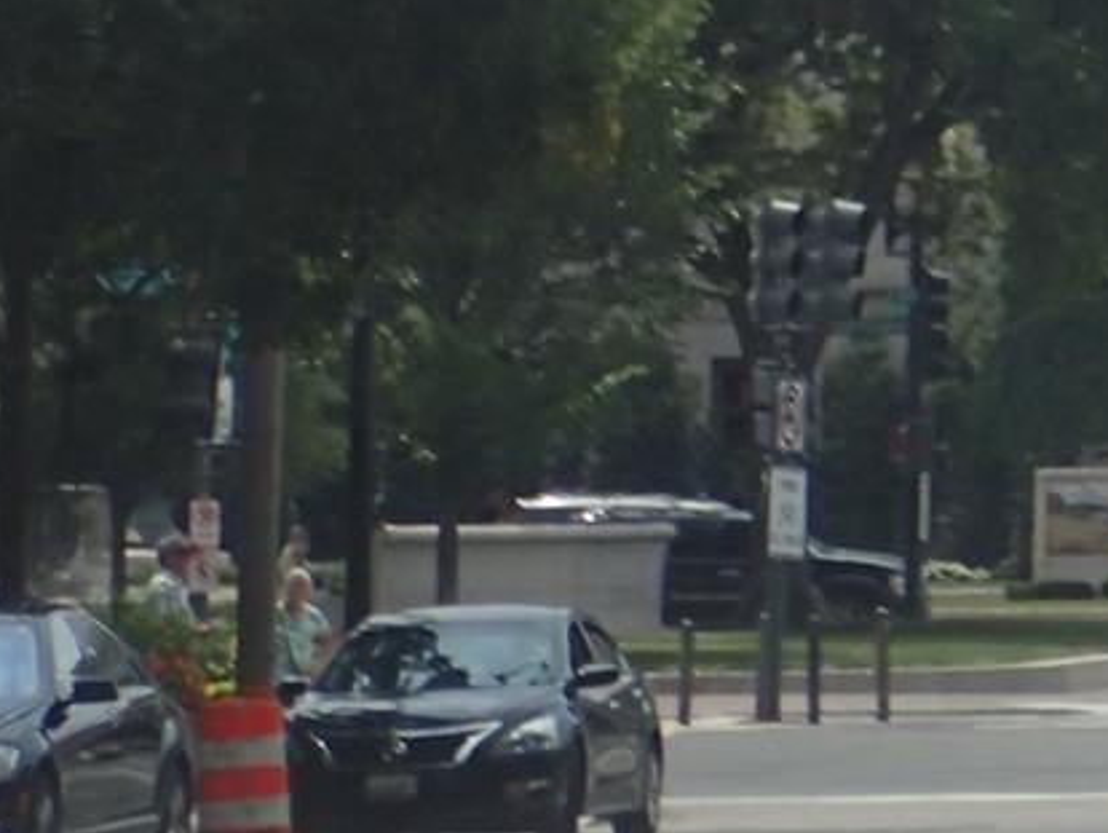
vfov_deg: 3.5
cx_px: 2644
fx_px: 13451
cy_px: -321
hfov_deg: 4.6
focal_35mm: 420
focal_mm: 15.41
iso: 100
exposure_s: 1/640
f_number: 4.5
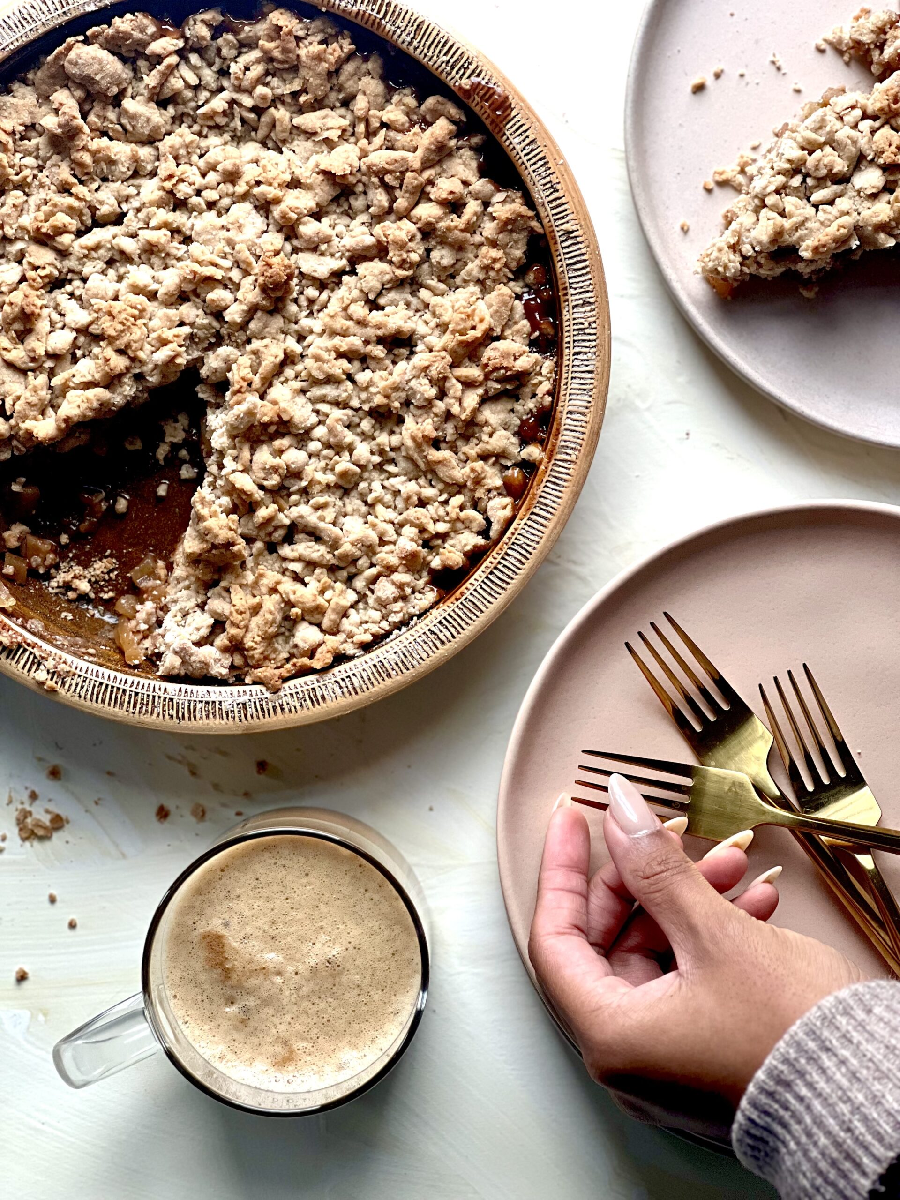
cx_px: 450
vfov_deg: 25.3
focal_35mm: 77
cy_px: 600
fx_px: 2669
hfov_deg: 19.1
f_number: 2.8
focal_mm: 9
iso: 100
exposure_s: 1/121
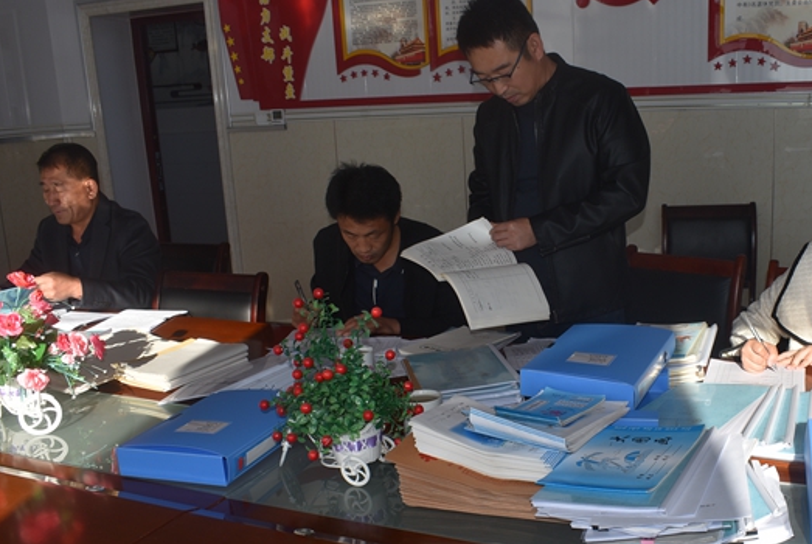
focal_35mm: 39
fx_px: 881
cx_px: 500
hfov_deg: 49.1
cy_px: 326
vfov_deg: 34.2
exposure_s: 1/200
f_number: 7.1
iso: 100
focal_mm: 20
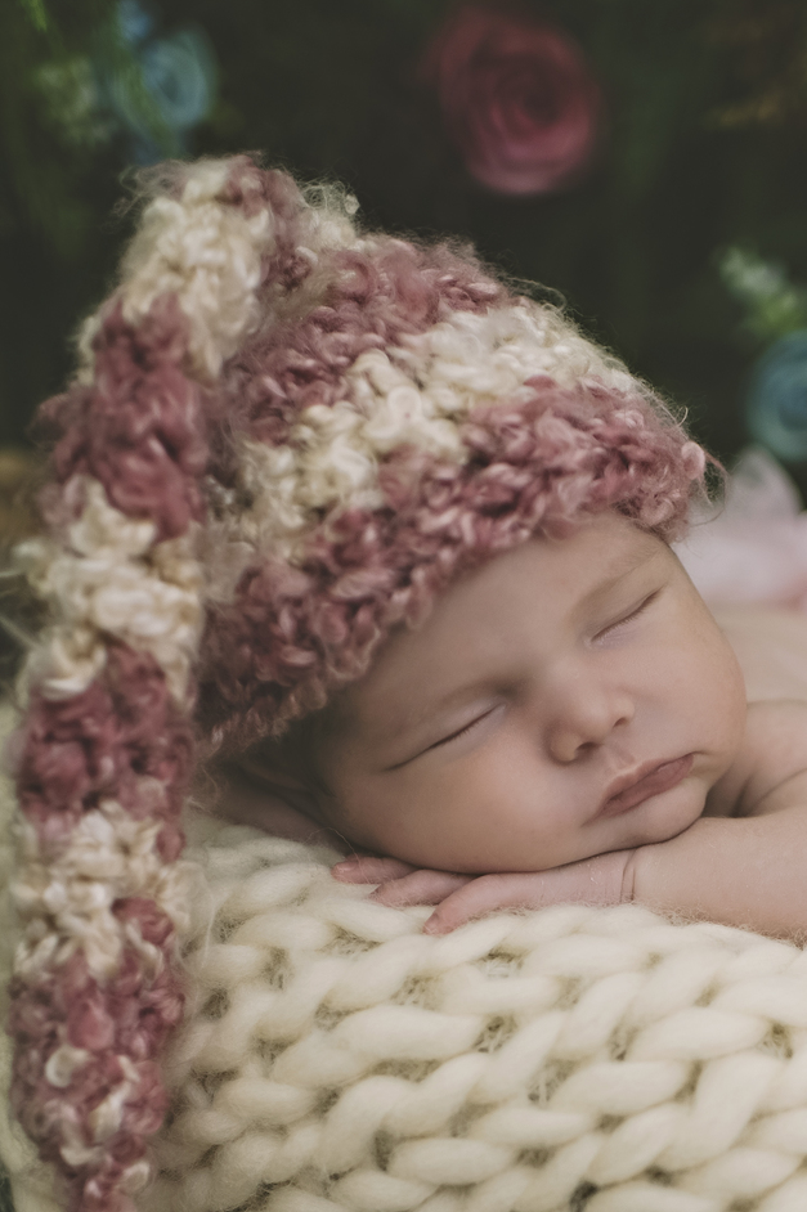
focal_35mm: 67
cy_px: 1120
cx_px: 597
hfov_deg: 20.1
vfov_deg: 28.8
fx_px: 2255
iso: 200
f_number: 1.8
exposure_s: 1/125
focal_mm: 35
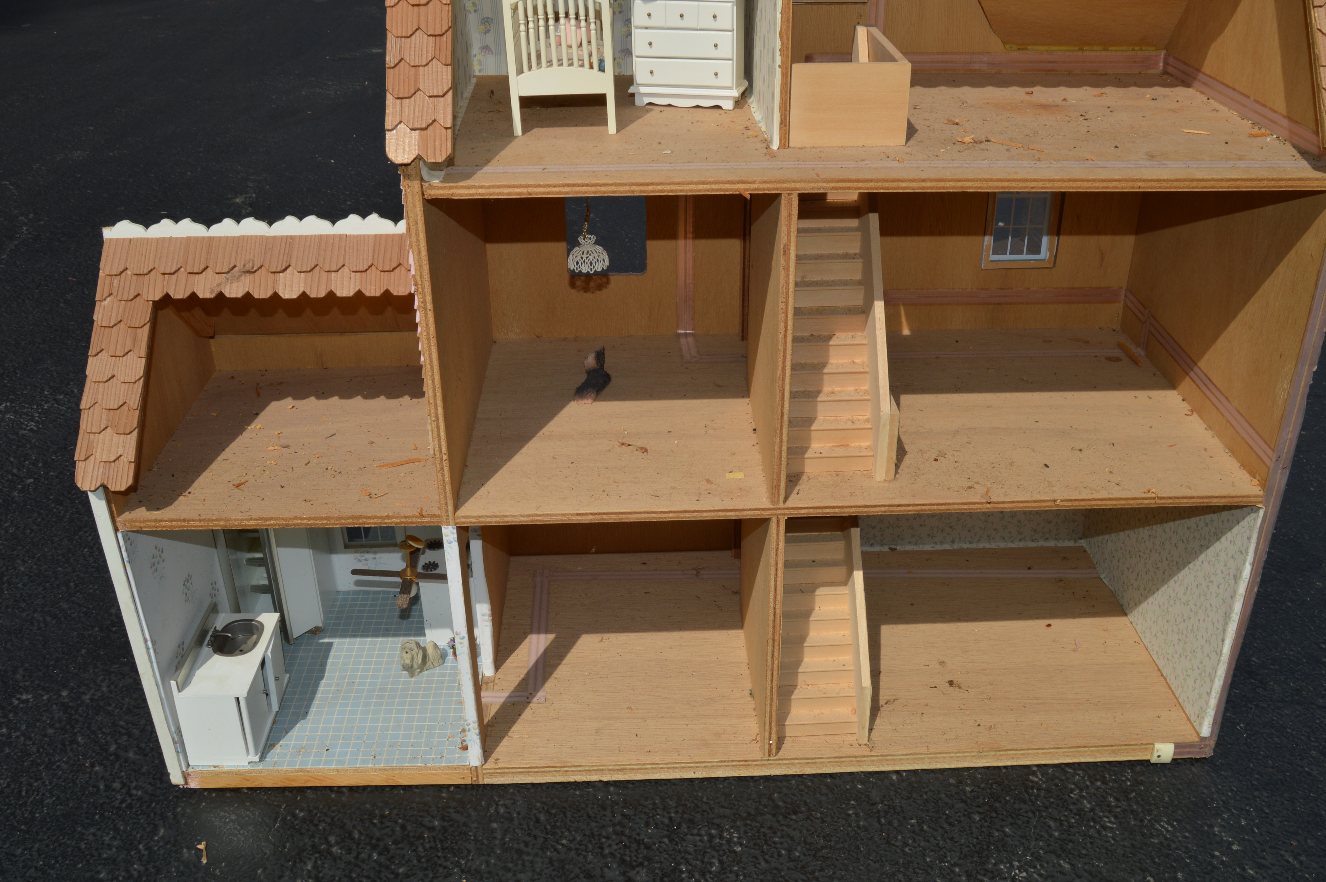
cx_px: 663
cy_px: 441
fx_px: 1214
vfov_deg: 39.9
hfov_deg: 57.3
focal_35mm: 33
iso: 100
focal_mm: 22
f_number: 14
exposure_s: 1/200
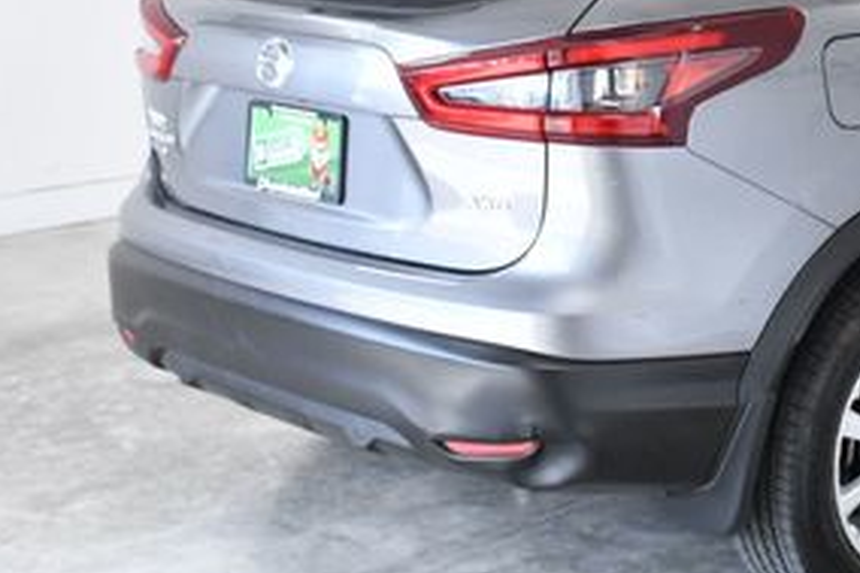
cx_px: 836
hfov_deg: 24.1
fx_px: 1934
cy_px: 152
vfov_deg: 16.8
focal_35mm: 81
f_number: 9
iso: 2500
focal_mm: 24
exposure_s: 1/320
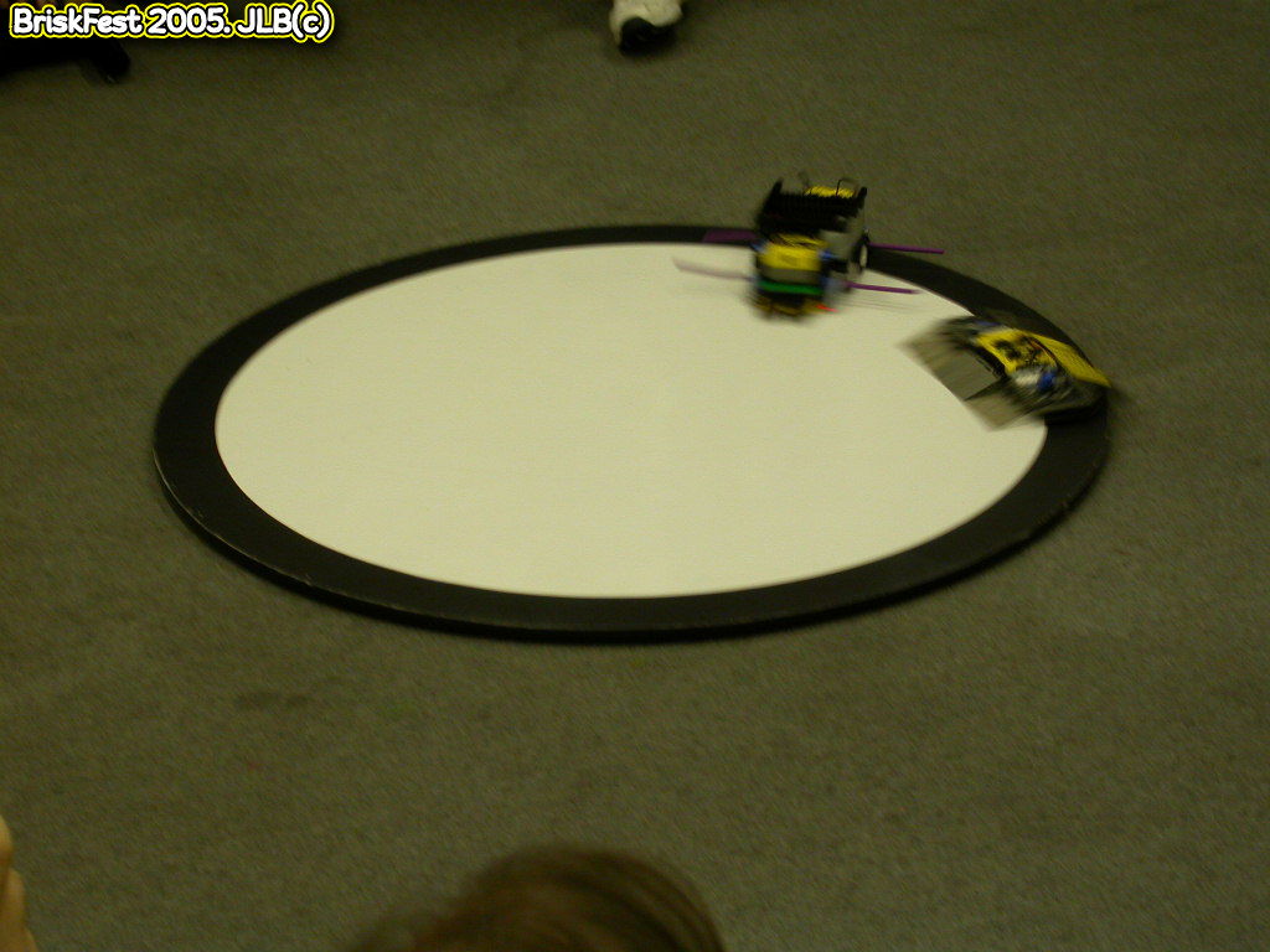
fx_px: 4072
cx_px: 635
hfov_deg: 17.7
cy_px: 476
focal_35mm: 111
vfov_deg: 13.3
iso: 100
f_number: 4.2
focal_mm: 23.1
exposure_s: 1/14.2
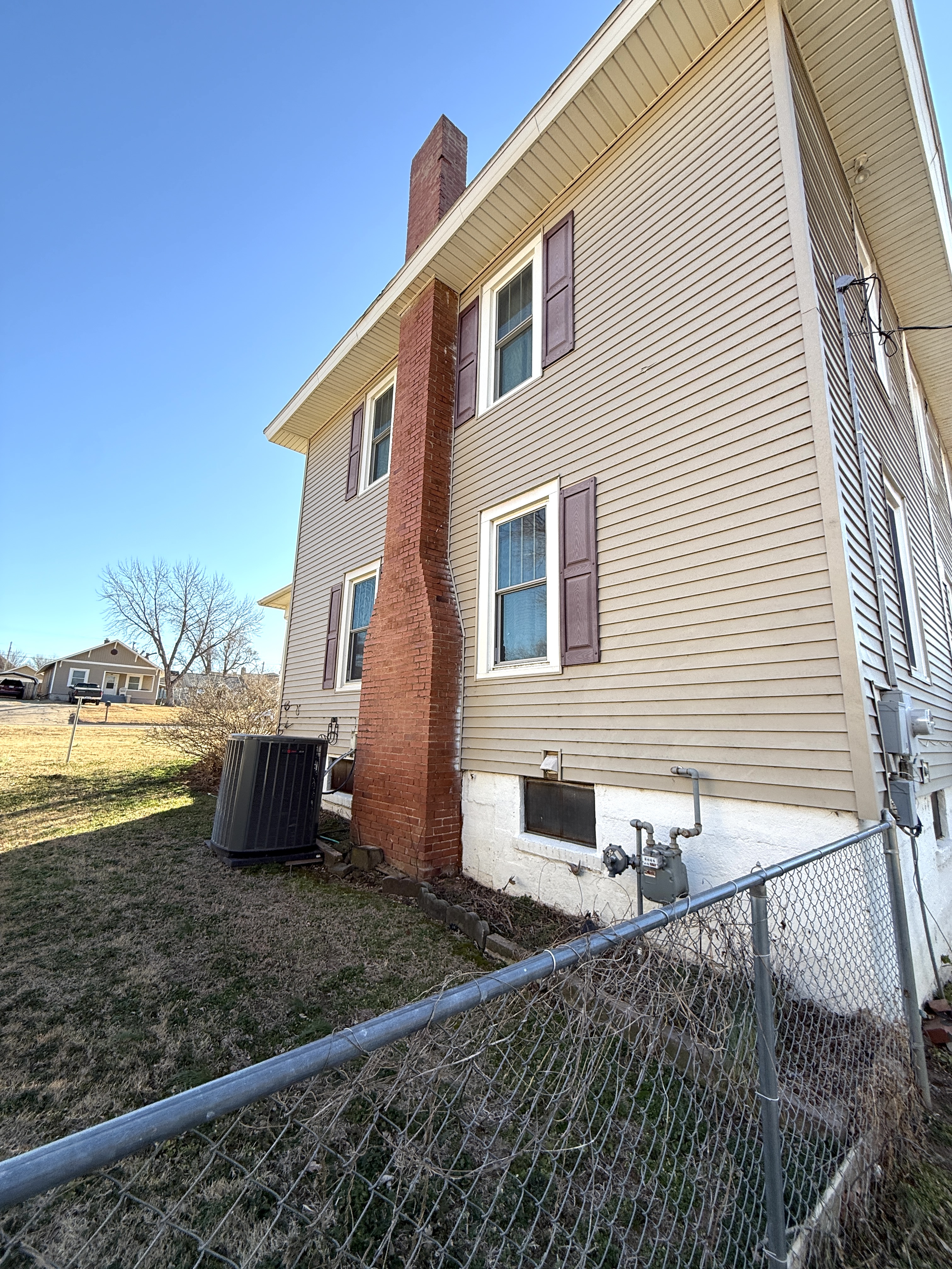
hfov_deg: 85.7
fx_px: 513
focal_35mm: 14
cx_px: 476
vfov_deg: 102.1
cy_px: 634
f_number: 2.2
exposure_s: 1/535
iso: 64
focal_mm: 2.22
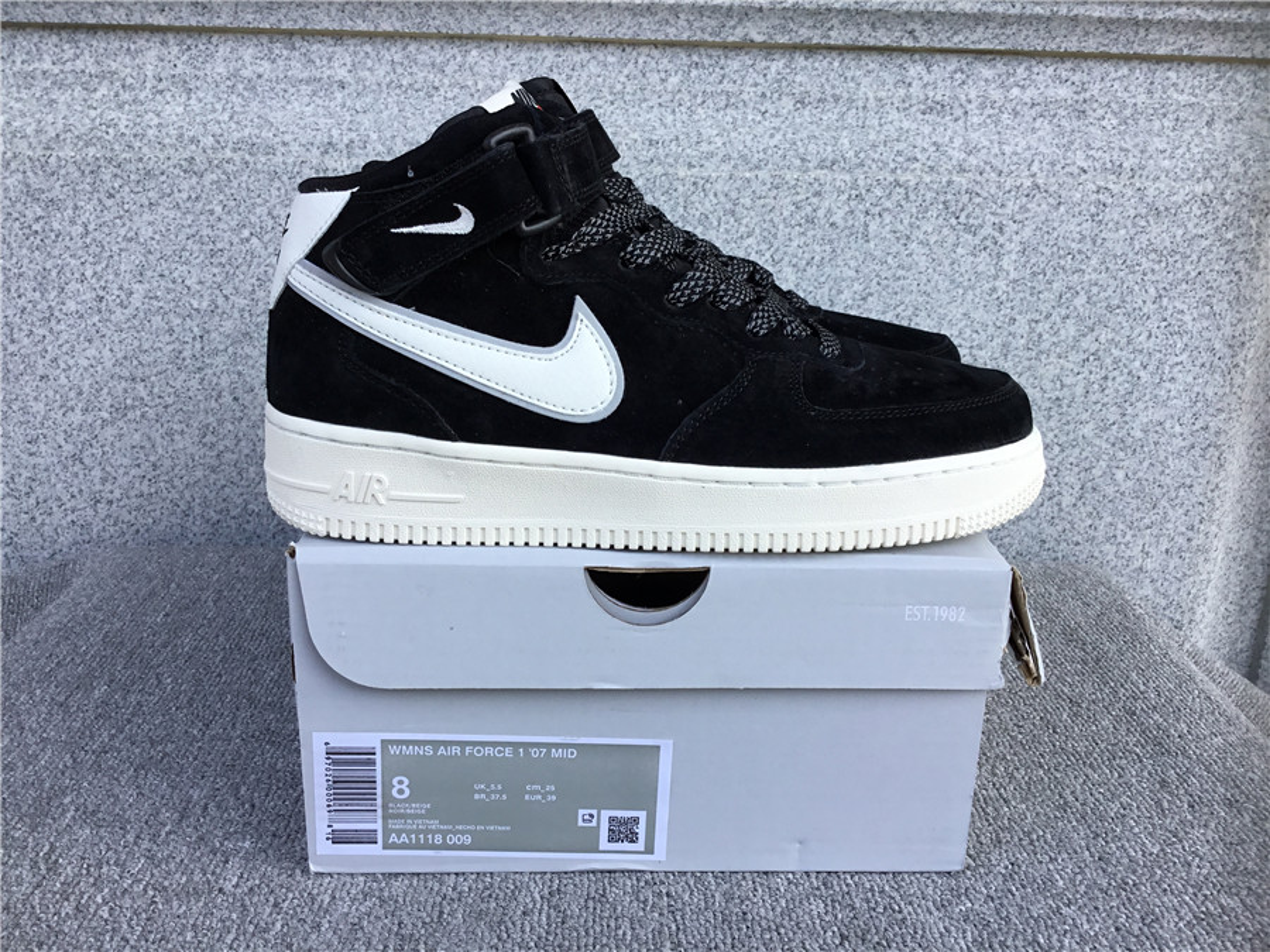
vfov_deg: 45.4
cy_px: 476
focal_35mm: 31
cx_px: 635
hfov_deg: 58.4
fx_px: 1137
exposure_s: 1/233
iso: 25
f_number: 2.4
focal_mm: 3.3
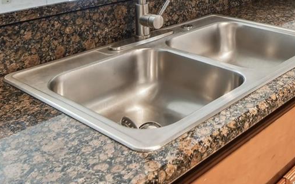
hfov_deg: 40.7
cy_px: -84
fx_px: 386
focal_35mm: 48
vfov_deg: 22.5
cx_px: 219
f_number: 7.1
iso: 100
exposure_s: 1/3.33
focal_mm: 10
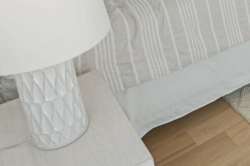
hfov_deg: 26.7
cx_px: 361
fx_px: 396
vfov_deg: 21.3
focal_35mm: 57
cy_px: -56
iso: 800
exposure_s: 1/50
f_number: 8
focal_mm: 16
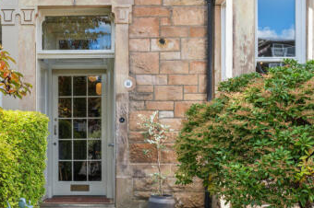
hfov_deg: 39.8
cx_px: 98
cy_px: 113
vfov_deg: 27.5
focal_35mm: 49
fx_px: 427
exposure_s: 1/100
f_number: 8
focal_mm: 35
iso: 400
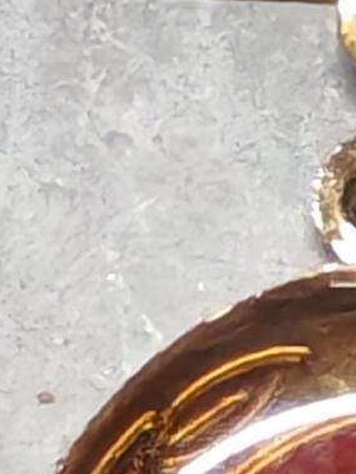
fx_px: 10519
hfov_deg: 1.9
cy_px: 357
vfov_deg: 2.6
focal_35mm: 768
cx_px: 443
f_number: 1.95
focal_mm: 5.52
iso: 800
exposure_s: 1/50
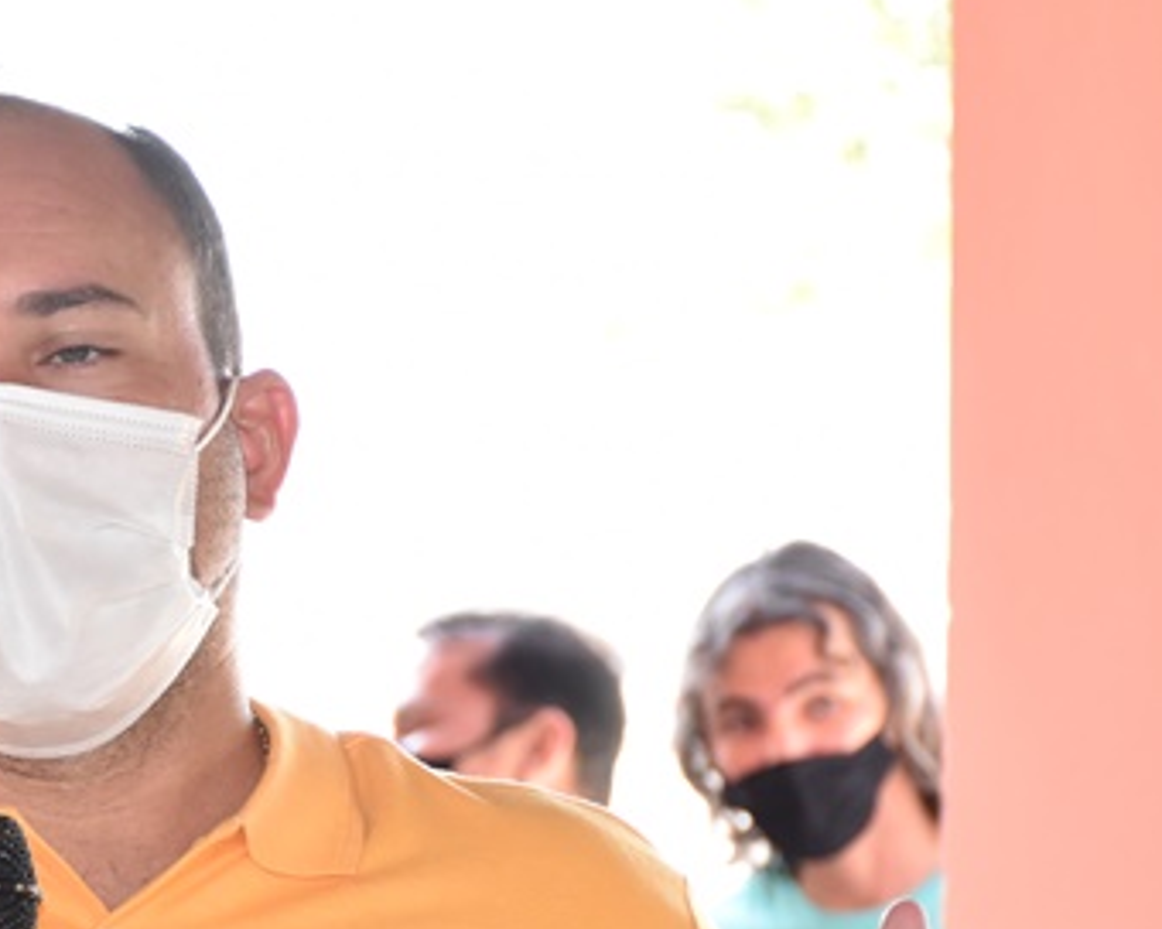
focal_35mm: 232
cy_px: 897
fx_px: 7979
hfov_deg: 8.3
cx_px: 113
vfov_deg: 6.6
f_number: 5.6
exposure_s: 1/160
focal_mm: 70
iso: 1250
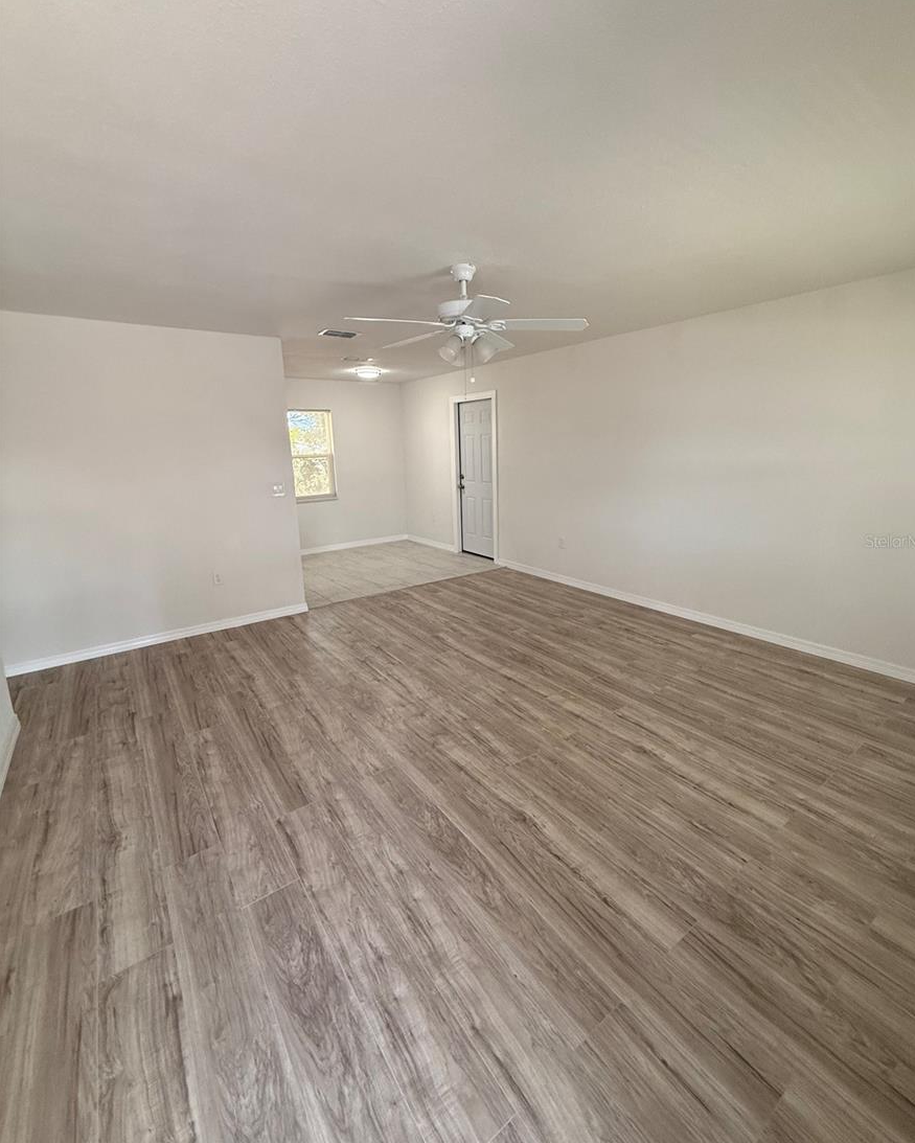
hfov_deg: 84.0
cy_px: 541
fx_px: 508
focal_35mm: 15
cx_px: 468
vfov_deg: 96.7
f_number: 2.2
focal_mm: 2.22
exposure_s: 1/120
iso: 250
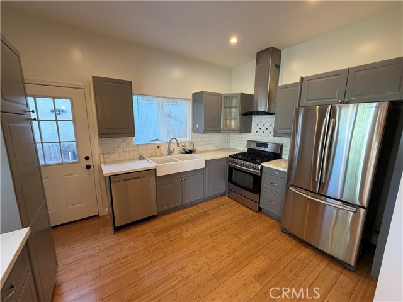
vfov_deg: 85.7
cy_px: 151
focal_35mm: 14
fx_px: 163
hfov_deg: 102.1
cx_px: 202
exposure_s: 1/120
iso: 320
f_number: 2.2
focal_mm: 2.22
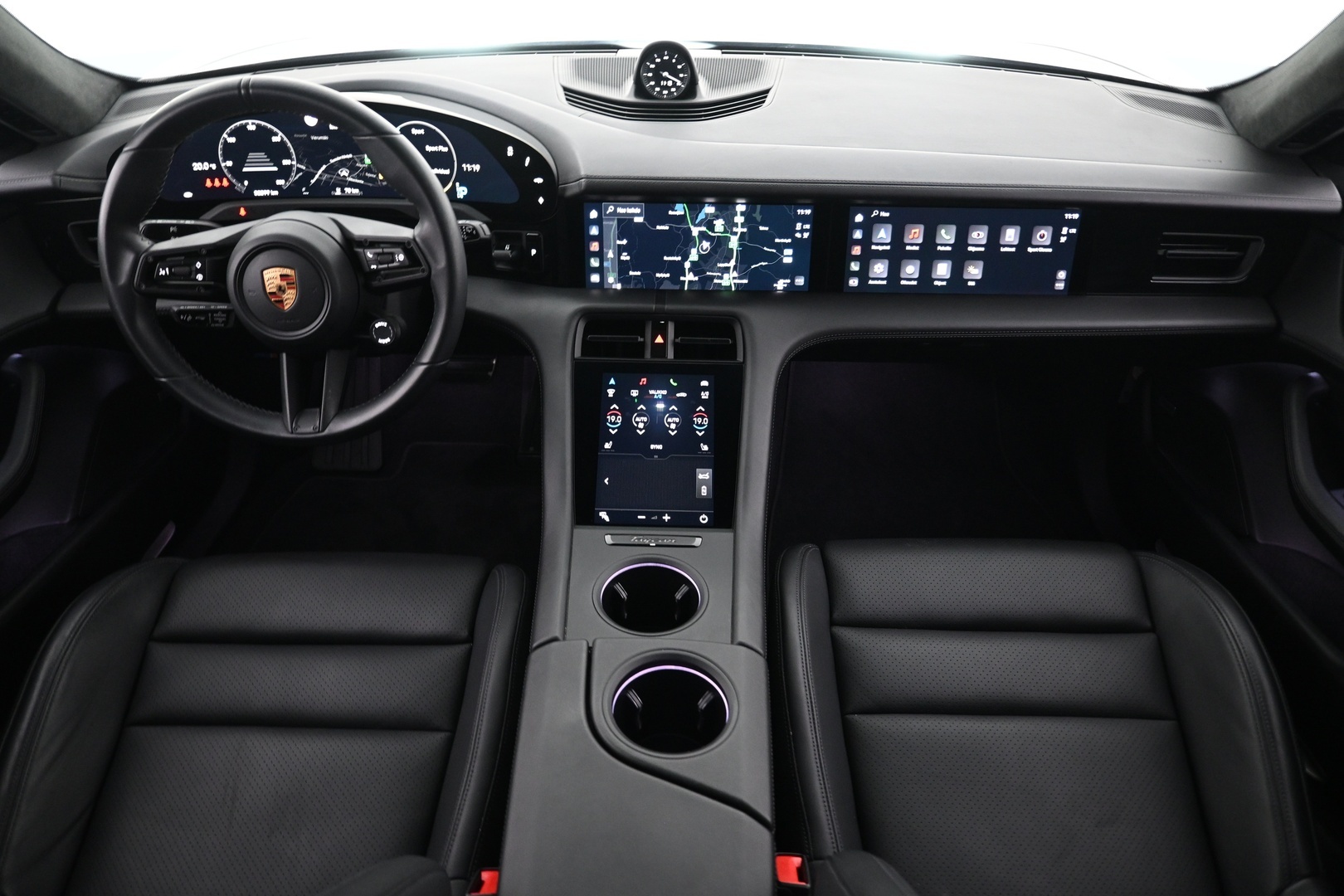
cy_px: 448
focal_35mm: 24
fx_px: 896
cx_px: 672
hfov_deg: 73.7
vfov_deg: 53.1
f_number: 3.5
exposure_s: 1/15
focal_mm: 16
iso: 1600
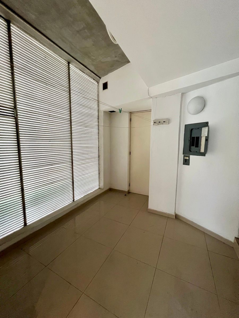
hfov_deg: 89.9
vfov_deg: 106.2
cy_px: 159
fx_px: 120
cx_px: 120
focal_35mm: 13
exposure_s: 1/60
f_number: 1.8
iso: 500
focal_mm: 1.57
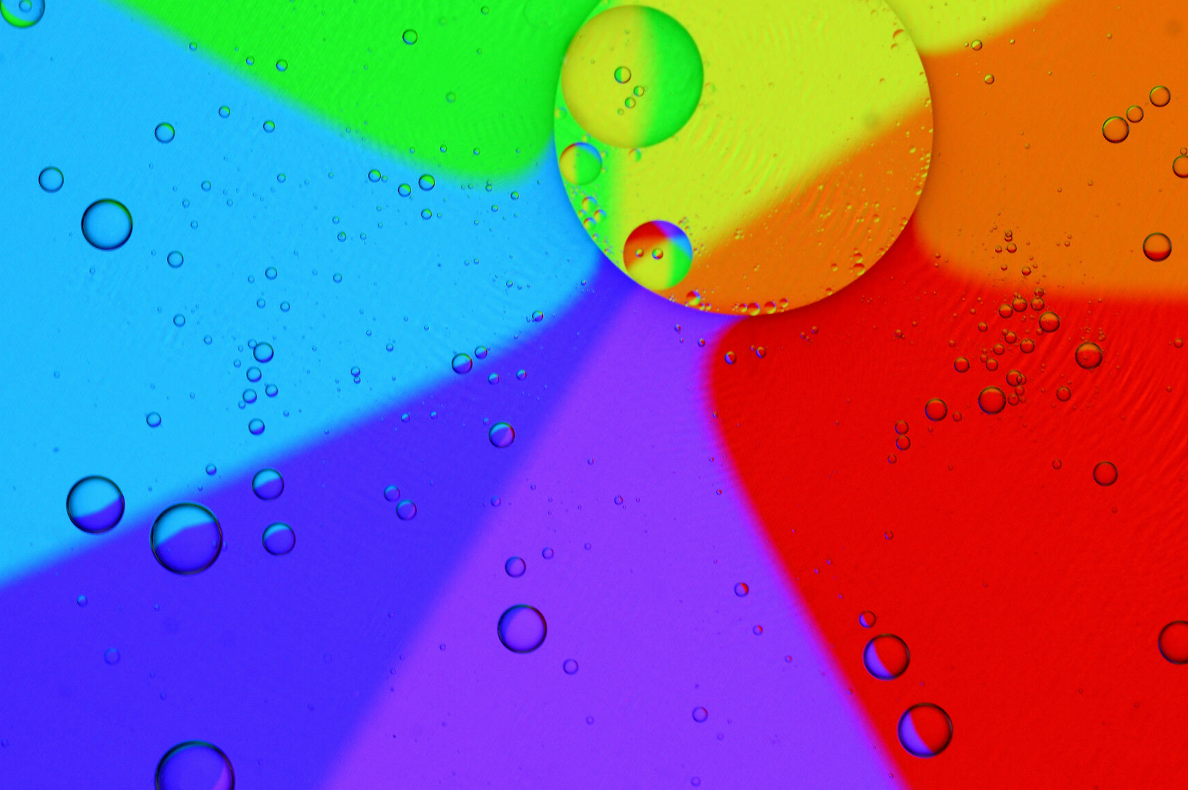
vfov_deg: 6.3
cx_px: 745
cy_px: 319
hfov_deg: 9.4
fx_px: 7211
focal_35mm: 219
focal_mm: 105
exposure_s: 1/40
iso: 200
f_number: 8
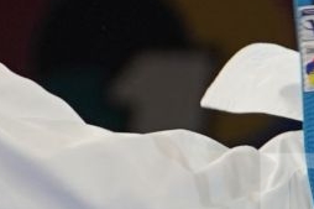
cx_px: -43
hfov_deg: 1.5
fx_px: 12037
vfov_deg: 1.0
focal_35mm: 1381
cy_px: 266
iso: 640
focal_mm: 130
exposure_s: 1/500
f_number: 2.8
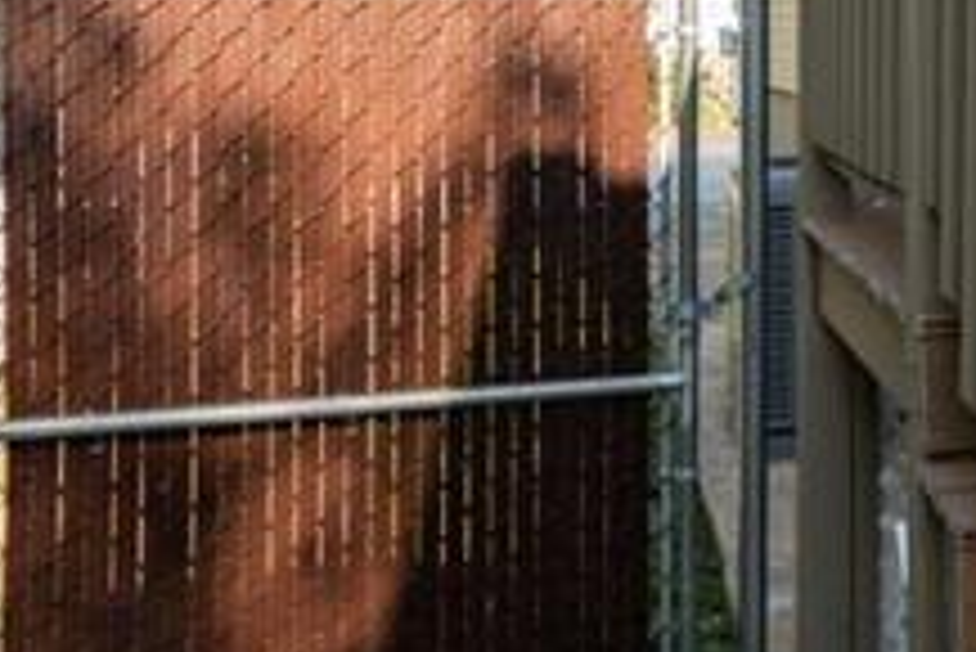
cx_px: 1187
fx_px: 1790
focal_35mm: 66
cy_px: 49
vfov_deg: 20.2
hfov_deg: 26.8
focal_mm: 14
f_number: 8
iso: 400
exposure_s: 1/250
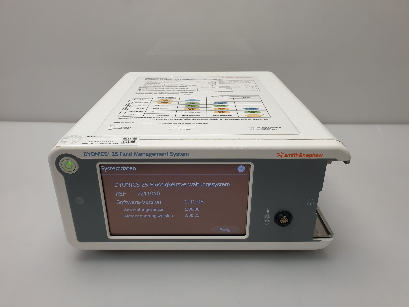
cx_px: 204
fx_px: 307
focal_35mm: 26
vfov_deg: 53.1
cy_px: 154
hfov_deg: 67.3
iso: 80
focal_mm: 4.3
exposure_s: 1/100
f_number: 2.4
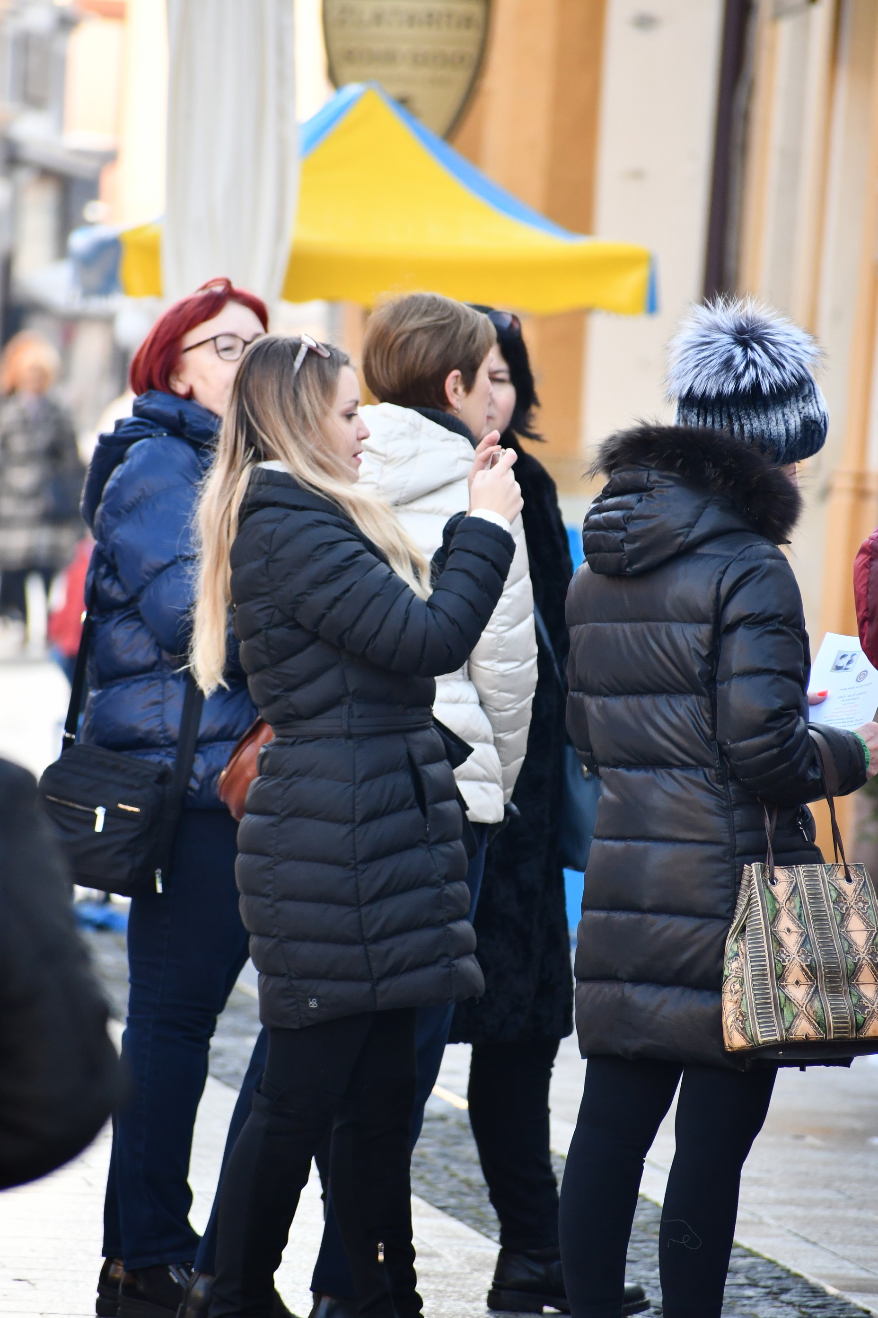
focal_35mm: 405
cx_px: 439
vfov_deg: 5.1
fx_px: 14815
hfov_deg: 3.4
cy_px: 659
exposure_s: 1/250
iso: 1250
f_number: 6.3
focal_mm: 270
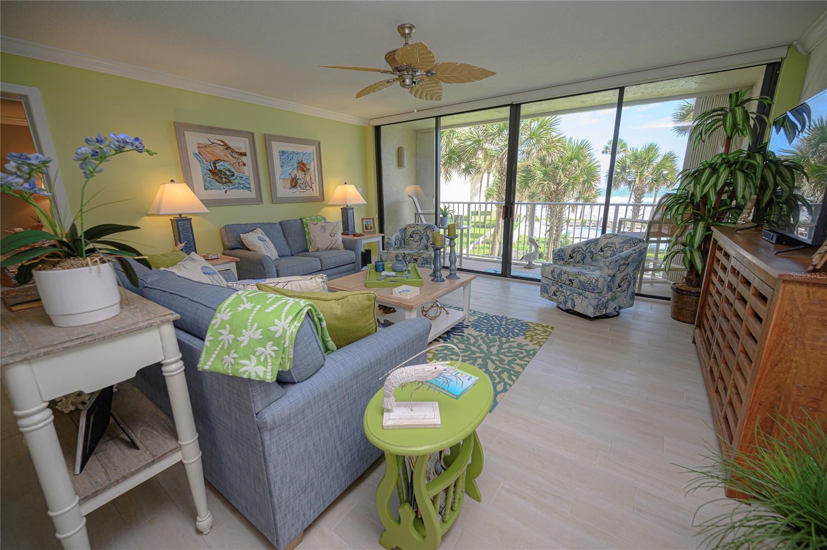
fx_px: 321
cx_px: 414
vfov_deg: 81.1
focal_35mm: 14
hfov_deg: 104.3
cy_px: 275
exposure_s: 1/80
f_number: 4.5
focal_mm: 14
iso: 200
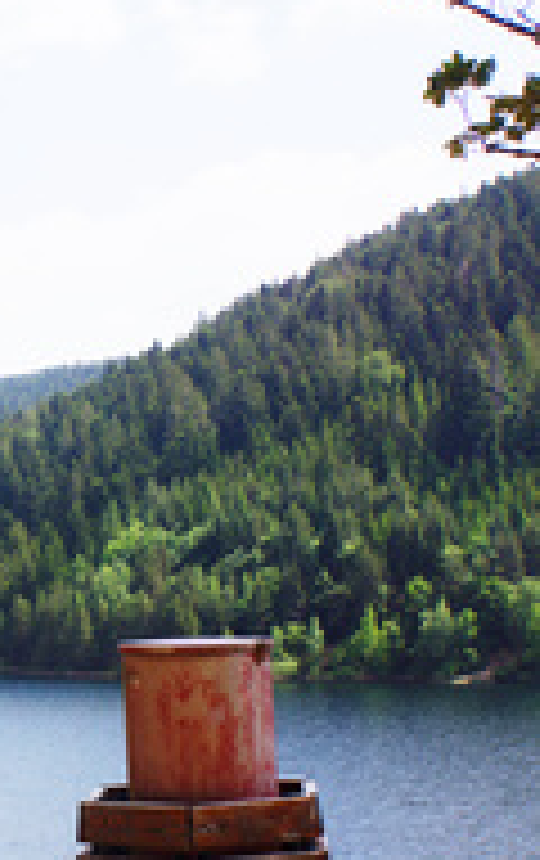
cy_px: 543
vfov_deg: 25.4
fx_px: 1900
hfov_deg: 15.0
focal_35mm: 81
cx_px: -270
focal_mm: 25.9
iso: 100
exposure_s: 1/320
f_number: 7.1
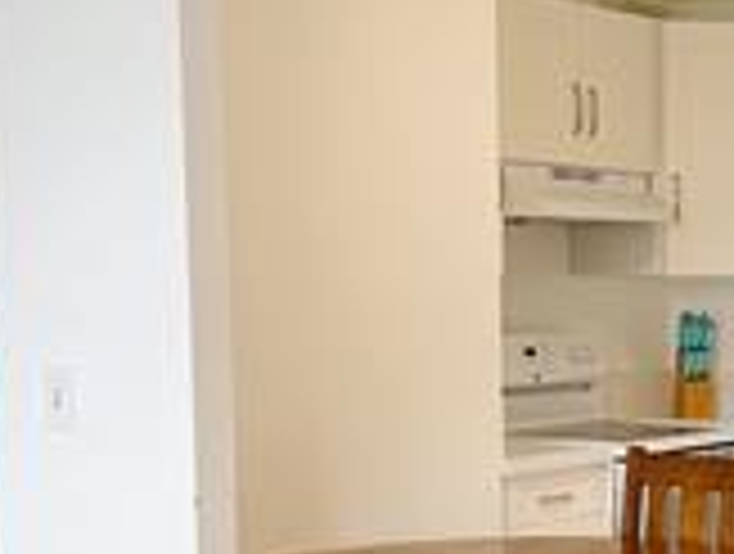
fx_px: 1998
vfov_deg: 15.6
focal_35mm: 94
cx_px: 698
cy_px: 491
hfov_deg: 20.3
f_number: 1.78
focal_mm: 6.76
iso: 100
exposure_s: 1/274
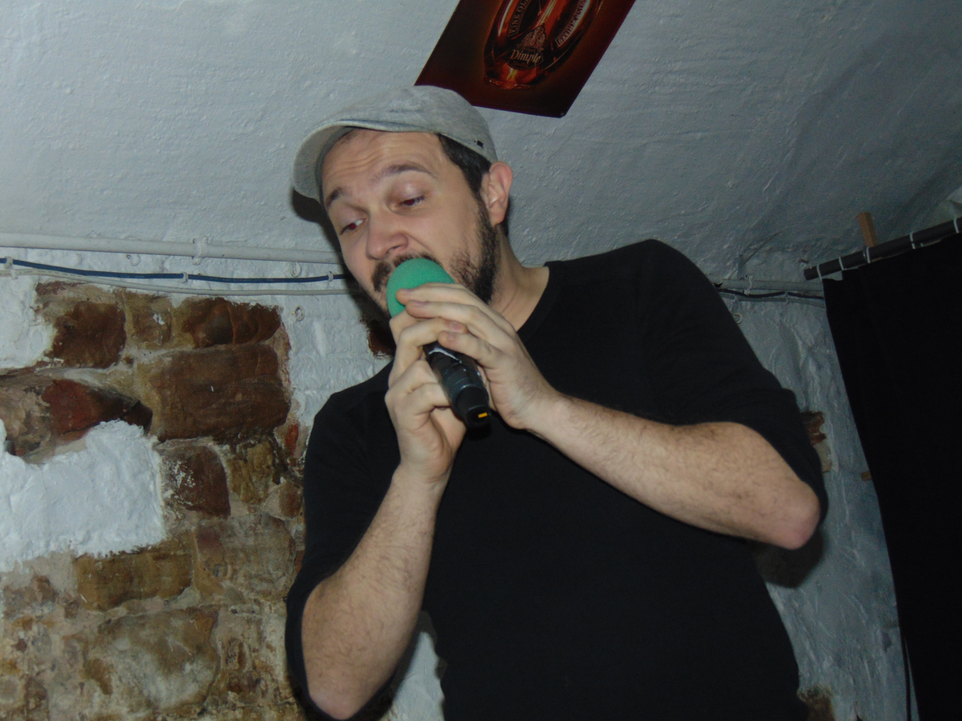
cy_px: 360
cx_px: 481
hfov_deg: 32.2
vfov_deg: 24.4
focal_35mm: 60
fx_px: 1667
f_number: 3.6
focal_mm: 10.8
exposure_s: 1/60
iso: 500
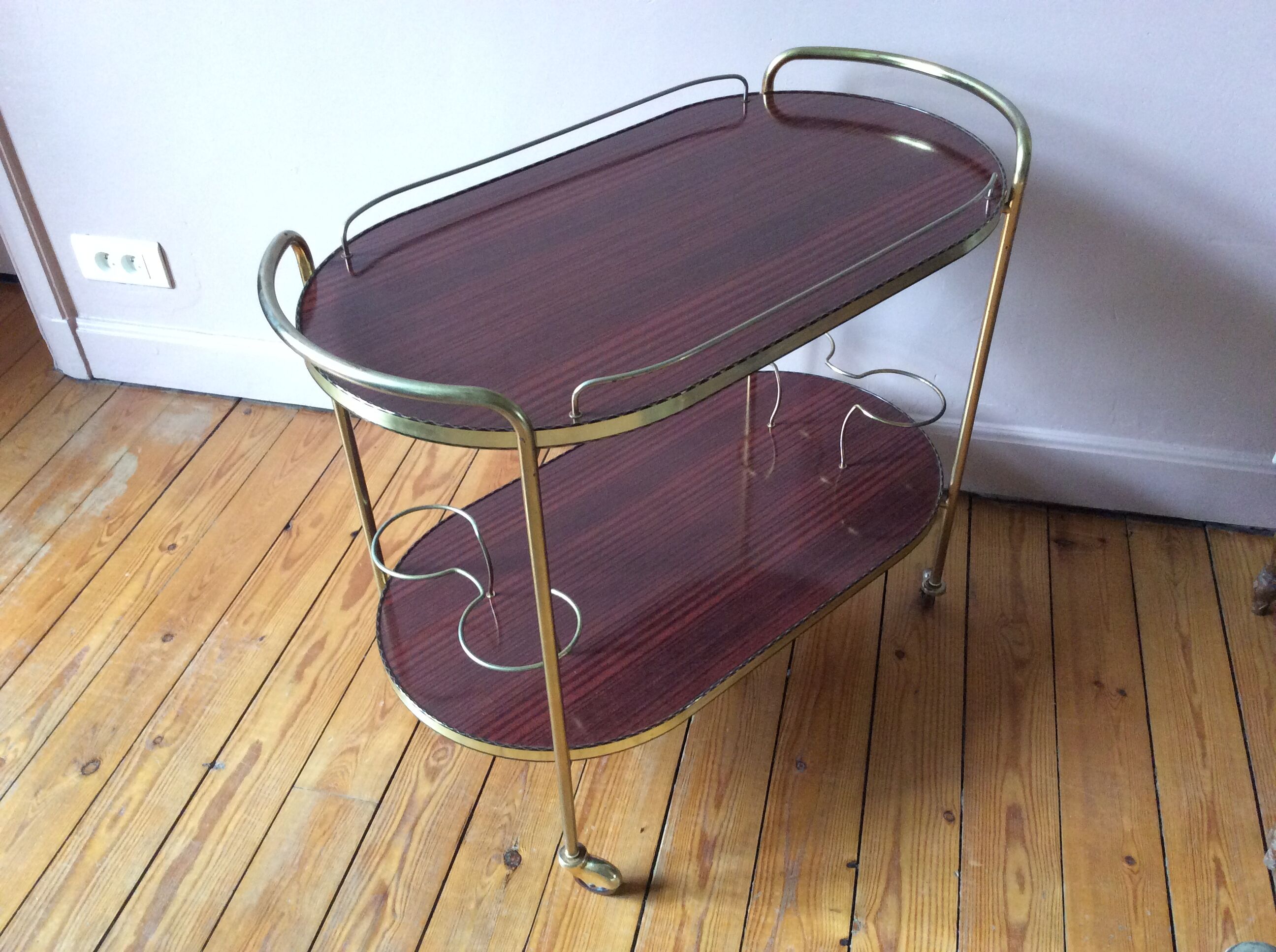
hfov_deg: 56.9
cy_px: 476
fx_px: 1178
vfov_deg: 44.1
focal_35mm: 32
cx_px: 638
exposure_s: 1/25
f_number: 2.4
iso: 250
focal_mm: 3.3
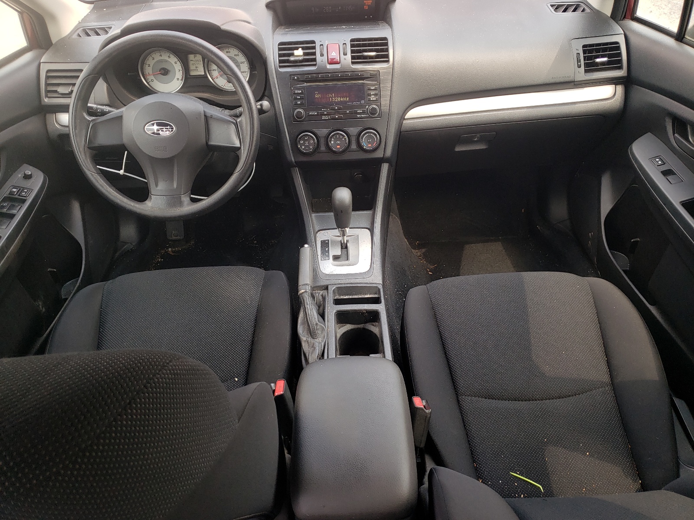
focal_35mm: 26
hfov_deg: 67.3
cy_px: 260
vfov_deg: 53.1
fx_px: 521
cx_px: 347
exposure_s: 1/130
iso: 50
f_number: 1.5
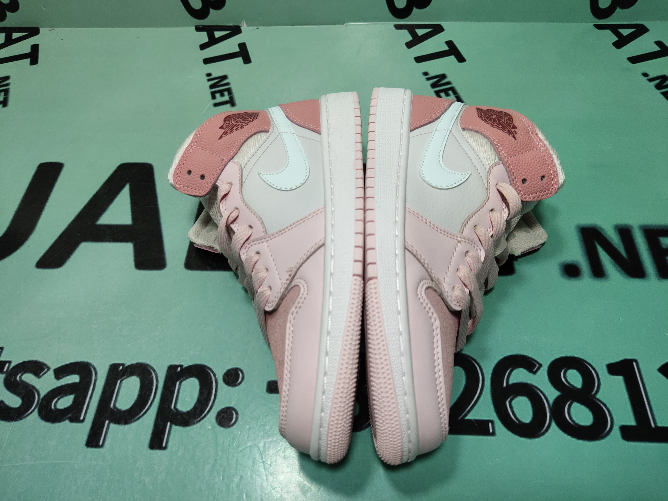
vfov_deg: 46.8
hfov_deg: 60.0
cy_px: 250
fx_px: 579
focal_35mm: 30
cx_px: 334
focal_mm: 4.35
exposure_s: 1/100
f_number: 1.79
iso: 58
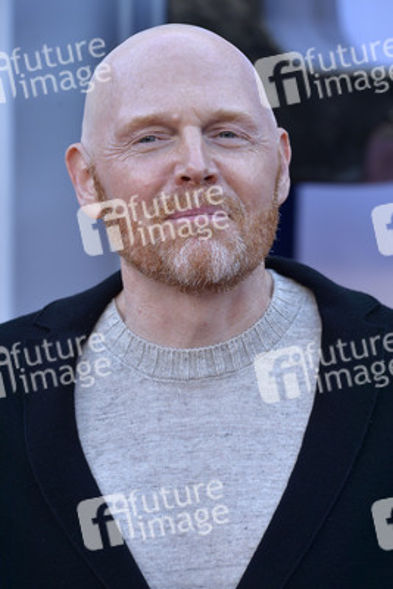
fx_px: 3108
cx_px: 196
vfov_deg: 10.8
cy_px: 294
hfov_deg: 7.2
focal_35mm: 190
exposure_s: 1/250
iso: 320
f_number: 7.1
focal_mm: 190
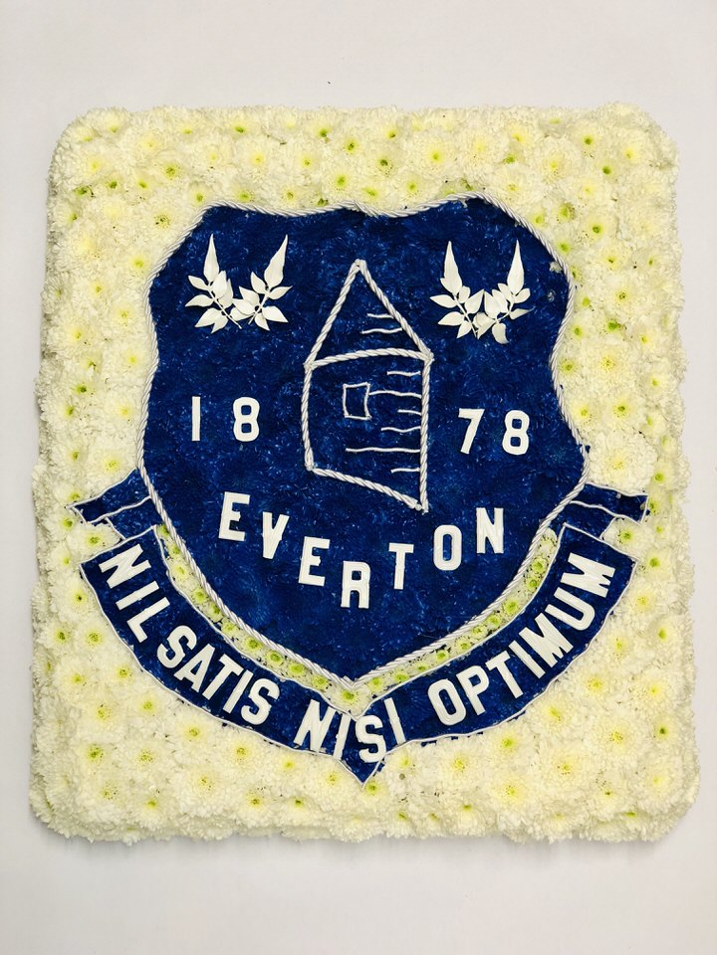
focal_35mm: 52
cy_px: 478
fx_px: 1436
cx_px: 358
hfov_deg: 28.0
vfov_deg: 36.8
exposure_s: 1/50
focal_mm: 6
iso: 64
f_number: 2.4
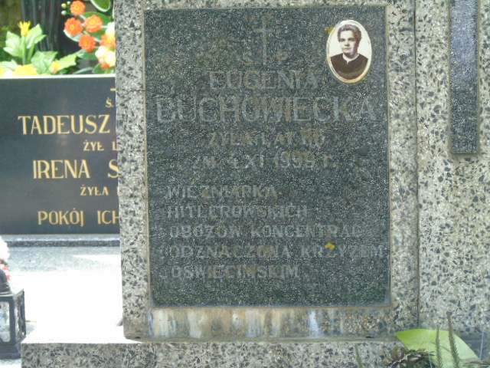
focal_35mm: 162
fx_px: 2293
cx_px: 245
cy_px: 184
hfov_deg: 12.2
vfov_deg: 9.2
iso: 250
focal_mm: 29
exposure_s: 1/125
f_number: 4.9
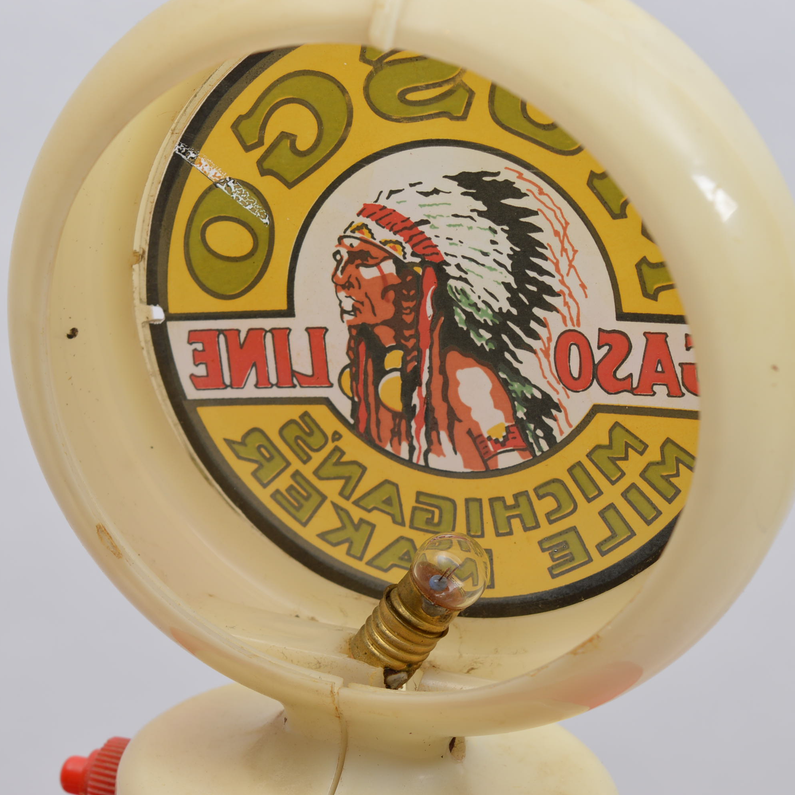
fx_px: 2745
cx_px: 313
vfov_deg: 16.5
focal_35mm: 106
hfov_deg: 16.5
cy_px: 397
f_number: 9
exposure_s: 1/80
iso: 100
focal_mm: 55
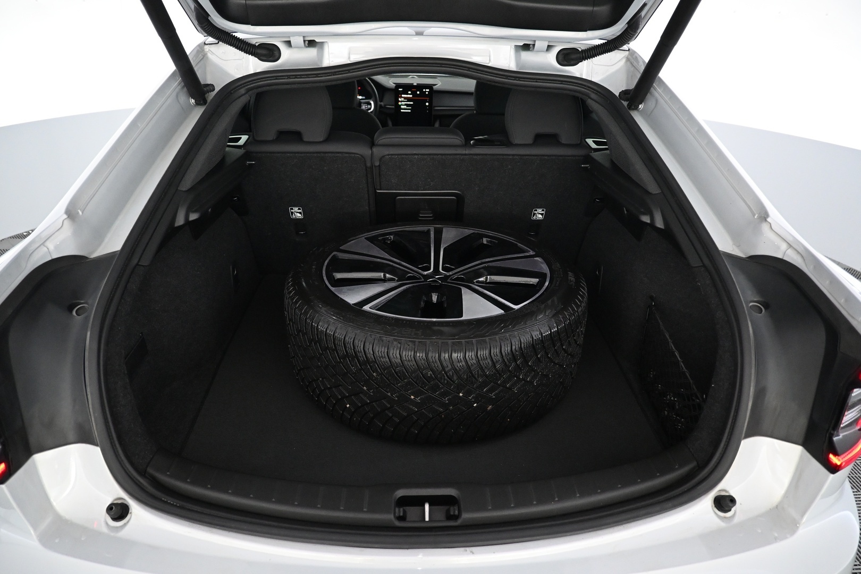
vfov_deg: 53.1
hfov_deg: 73.7
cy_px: 287
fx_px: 574
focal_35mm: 24
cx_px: 430
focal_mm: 16
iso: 3200
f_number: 3.5
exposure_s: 1/80
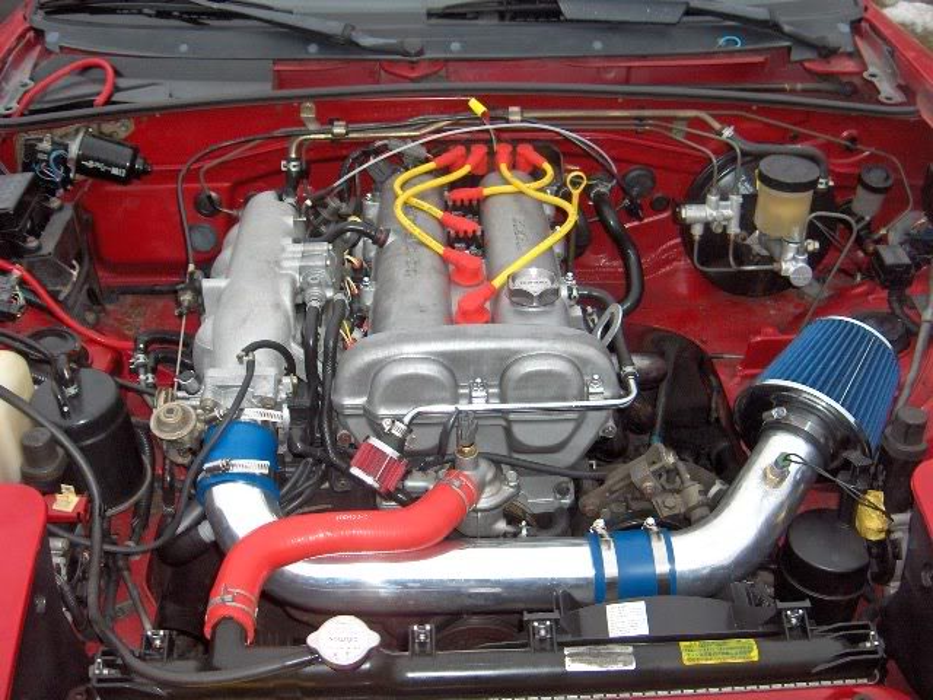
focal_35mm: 39
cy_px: 350
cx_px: 466
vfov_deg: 36.8
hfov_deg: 47.9
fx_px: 1051
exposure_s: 1/60
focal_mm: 8
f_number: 2.8
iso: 100
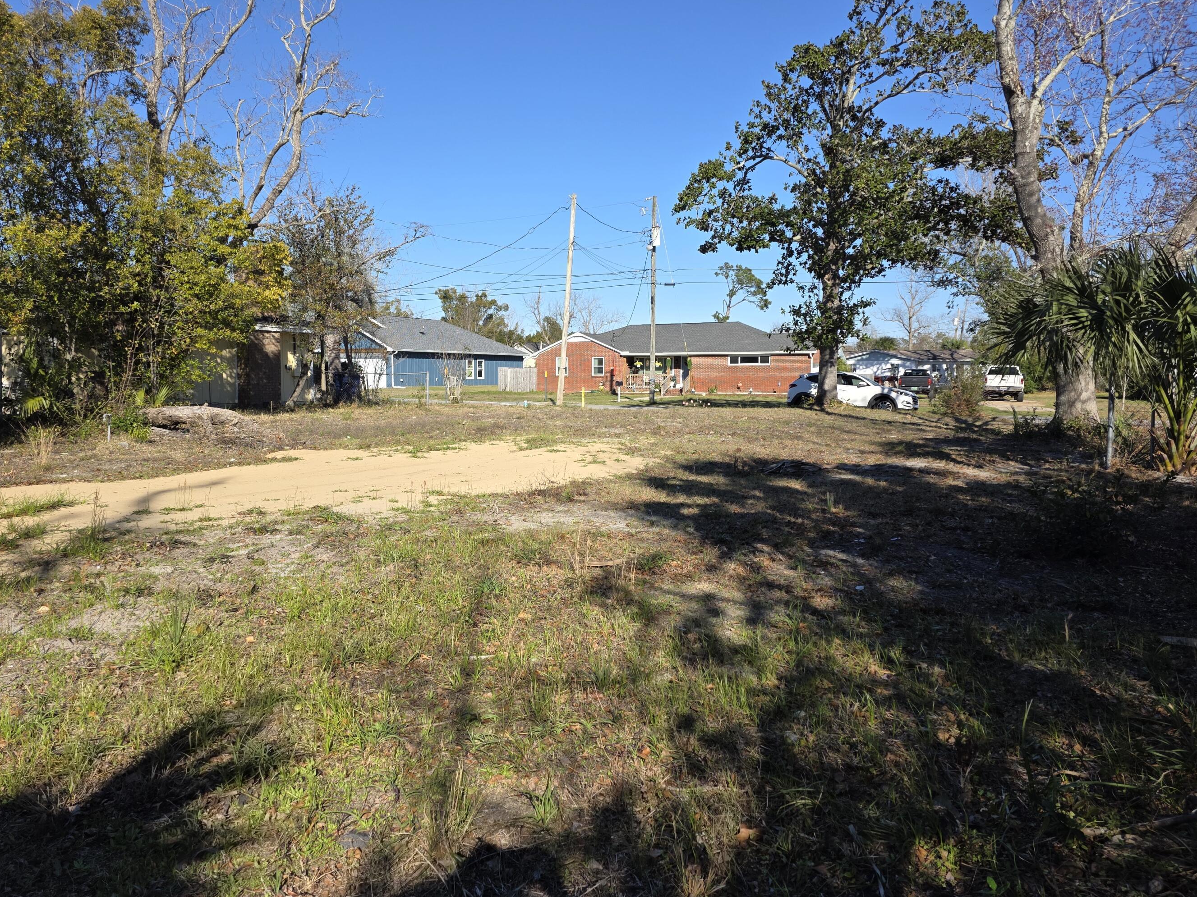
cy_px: 453
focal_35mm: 26
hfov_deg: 67.3
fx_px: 899
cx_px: 565
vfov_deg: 53.1
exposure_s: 1/4434
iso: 80
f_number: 1.7
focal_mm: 6.3
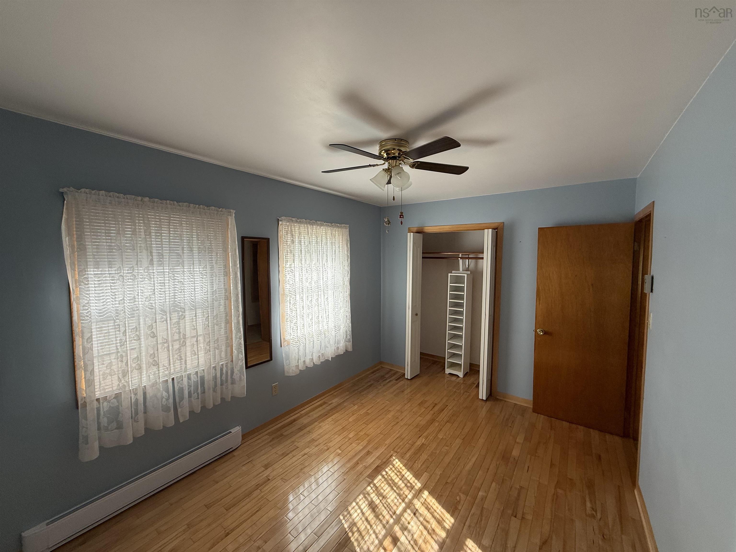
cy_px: 276
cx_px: 368
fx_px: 298
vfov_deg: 85.7
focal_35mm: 14
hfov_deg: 102.1
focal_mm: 2.22
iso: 100
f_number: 2.2
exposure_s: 1/99
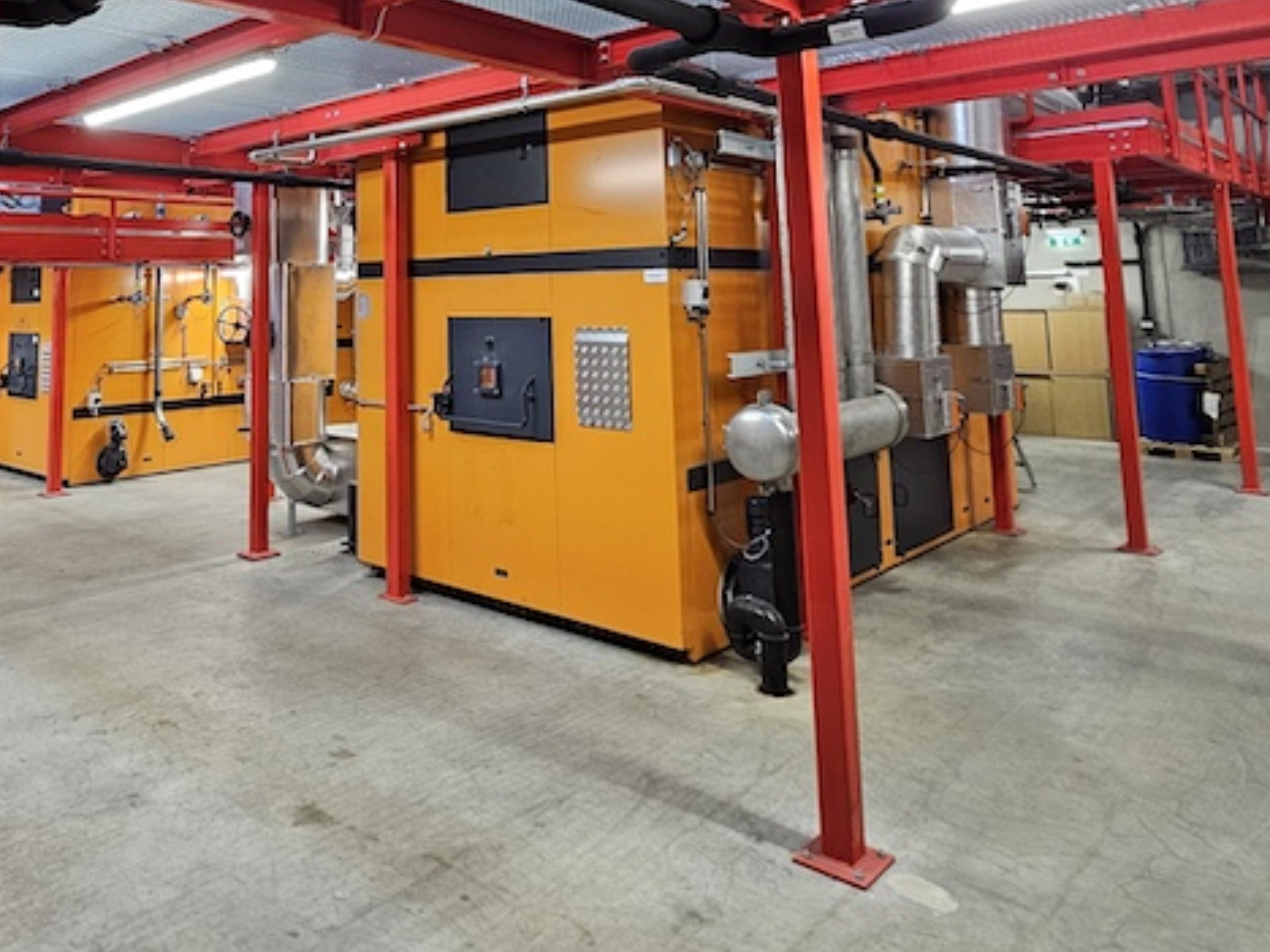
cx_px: 437
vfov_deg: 51.5
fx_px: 917
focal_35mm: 25
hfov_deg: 67.7
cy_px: 191
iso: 200
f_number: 2.2
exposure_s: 1/50
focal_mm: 2.2
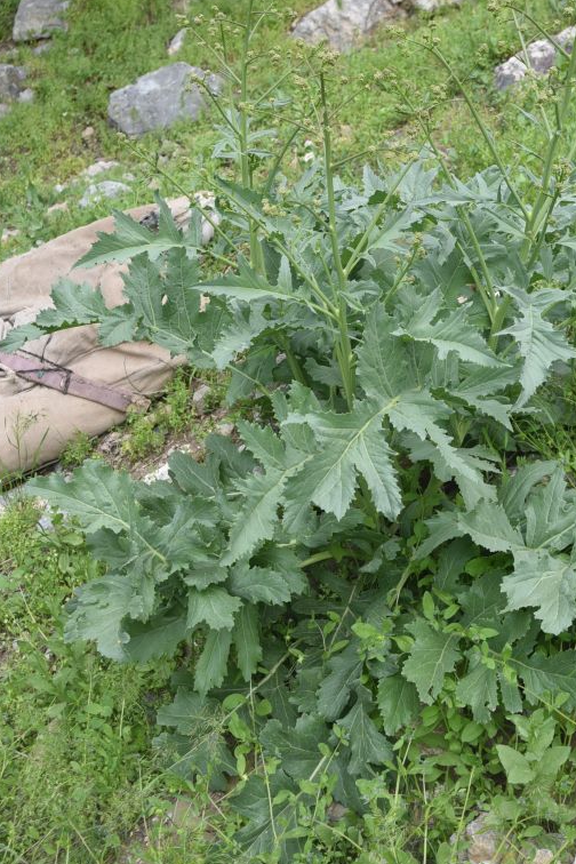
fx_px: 1320
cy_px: 334
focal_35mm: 55
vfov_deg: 36.1
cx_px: 471
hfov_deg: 24.2
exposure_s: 1/160
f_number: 5
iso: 125
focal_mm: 32
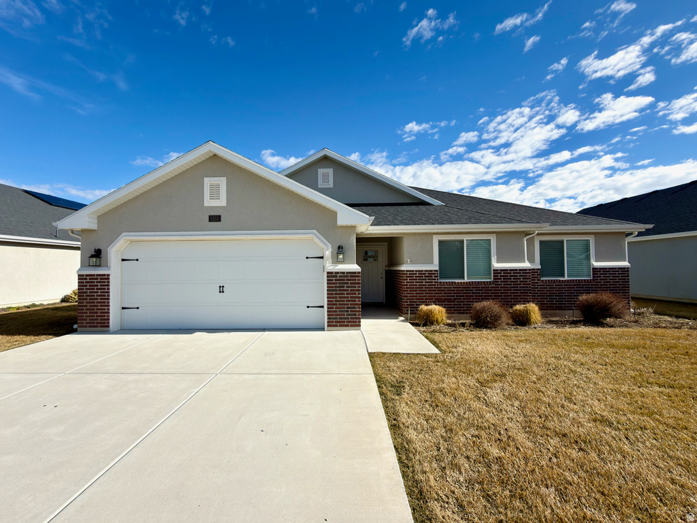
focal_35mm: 14
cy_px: 262
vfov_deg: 85.7
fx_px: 282
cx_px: 348
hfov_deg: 102.1
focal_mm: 2.22
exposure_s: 1/1094
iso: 20
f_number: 2.2
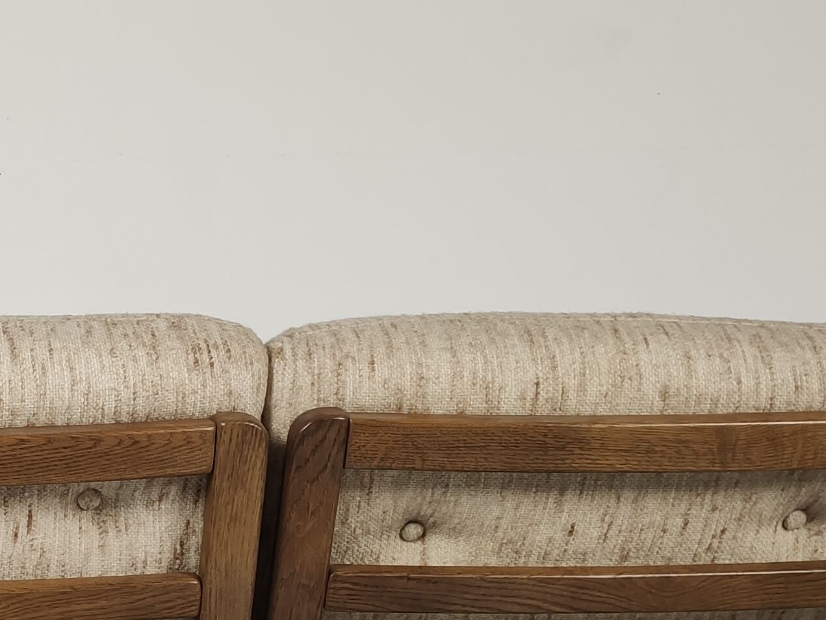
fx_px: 2028
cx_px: -129
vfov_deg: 17.0
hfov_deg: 21.6
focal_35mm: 85
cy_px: 600
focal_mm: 4.75
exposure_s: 1/100
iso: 164
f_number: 1.75
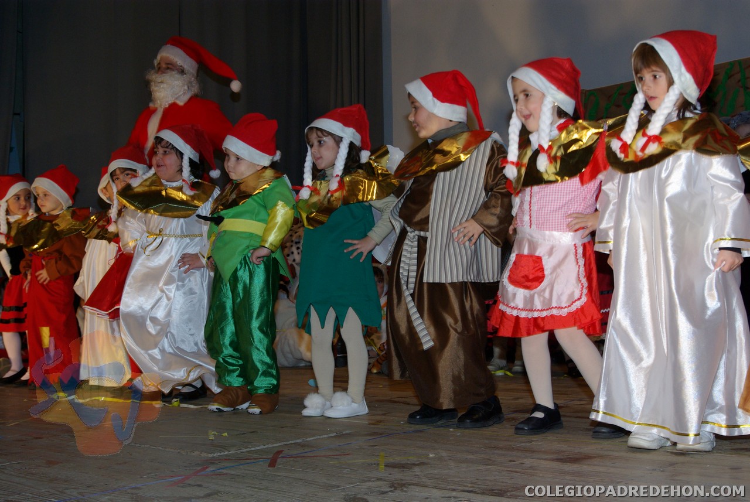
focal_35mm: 46
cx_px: 375
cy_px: 251
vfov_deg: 29.0
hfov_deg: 42.3
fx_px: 970
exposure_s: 1/45
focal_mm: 31
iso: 400
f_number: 5.6
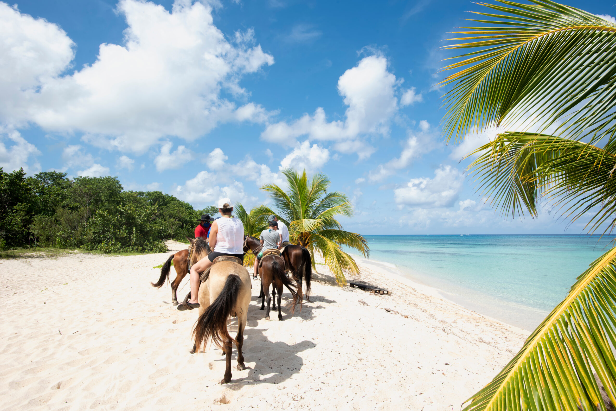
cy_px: 206
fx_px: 342
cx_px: 308
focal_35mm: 20
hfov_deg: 84.0
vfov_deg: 62.0
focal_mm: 20
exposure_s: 1/200
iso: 200
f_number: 13
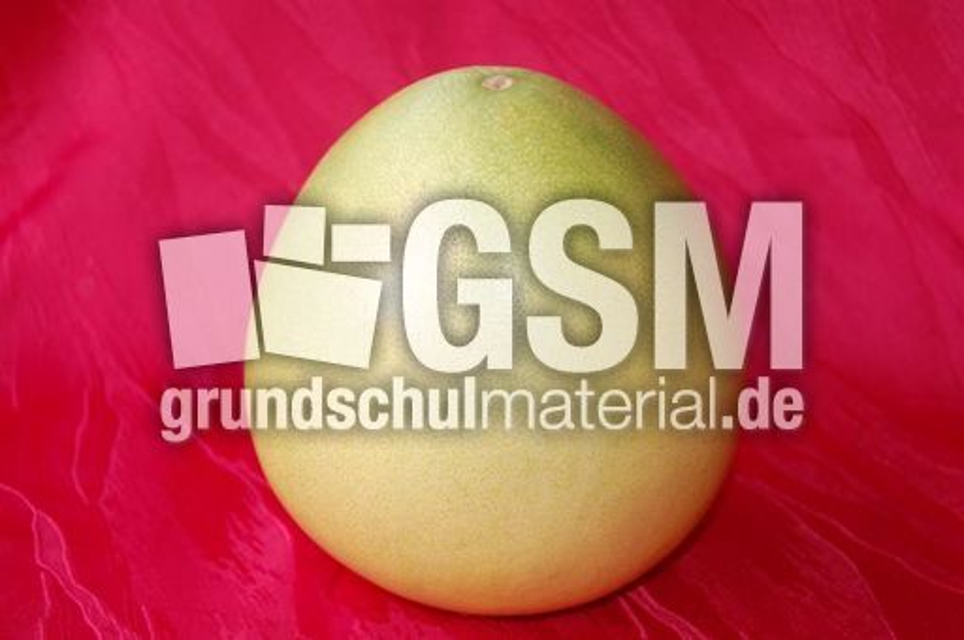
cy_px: 320
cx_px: 482
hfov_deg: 31.9
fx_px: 1685
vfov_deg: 21.5
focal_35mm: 63
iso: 400
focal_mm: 42
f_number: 5.3
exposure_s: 1/60
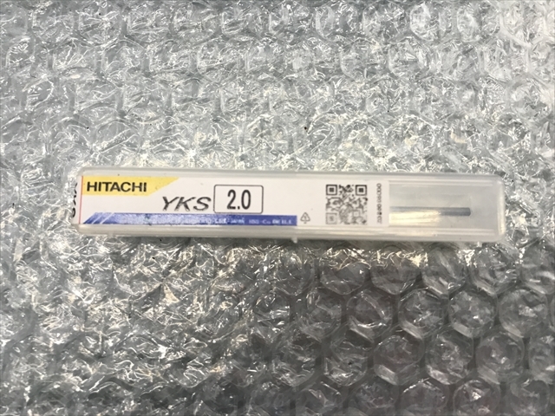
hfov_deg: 63.4
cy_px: 208
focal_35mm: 28
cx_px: 278
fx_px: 449
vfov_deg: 49.7
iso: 25
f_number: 1.8
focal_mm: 3.99
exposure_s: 1/33
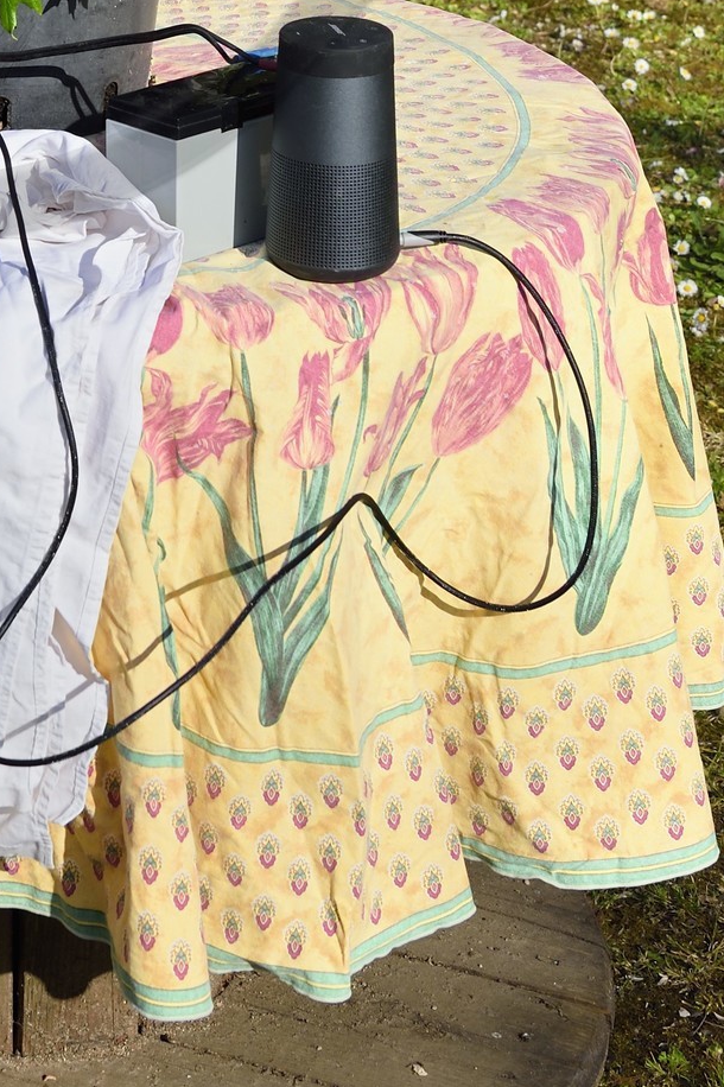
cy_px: -313
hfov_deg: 10.7
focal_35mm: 126
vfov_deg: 15.5
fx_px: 3804
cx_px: -93
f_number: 9
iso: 200
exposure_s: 1/500
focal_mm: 48
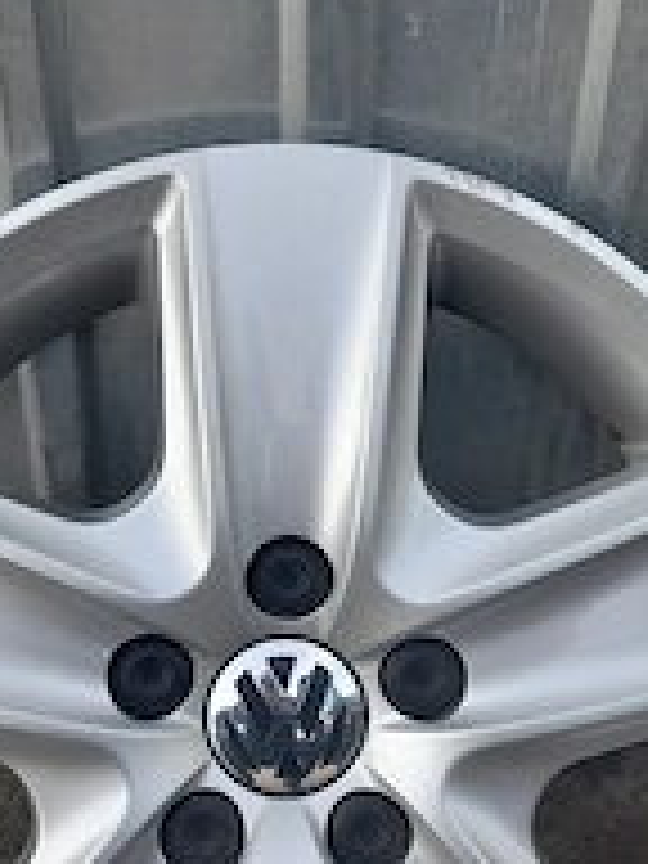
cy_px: 590
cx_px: 288
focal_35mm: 52
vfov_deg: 36.4
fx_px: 1298
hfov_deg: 28.0
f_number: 2
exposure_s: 1/100
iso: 20
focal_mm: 4.6
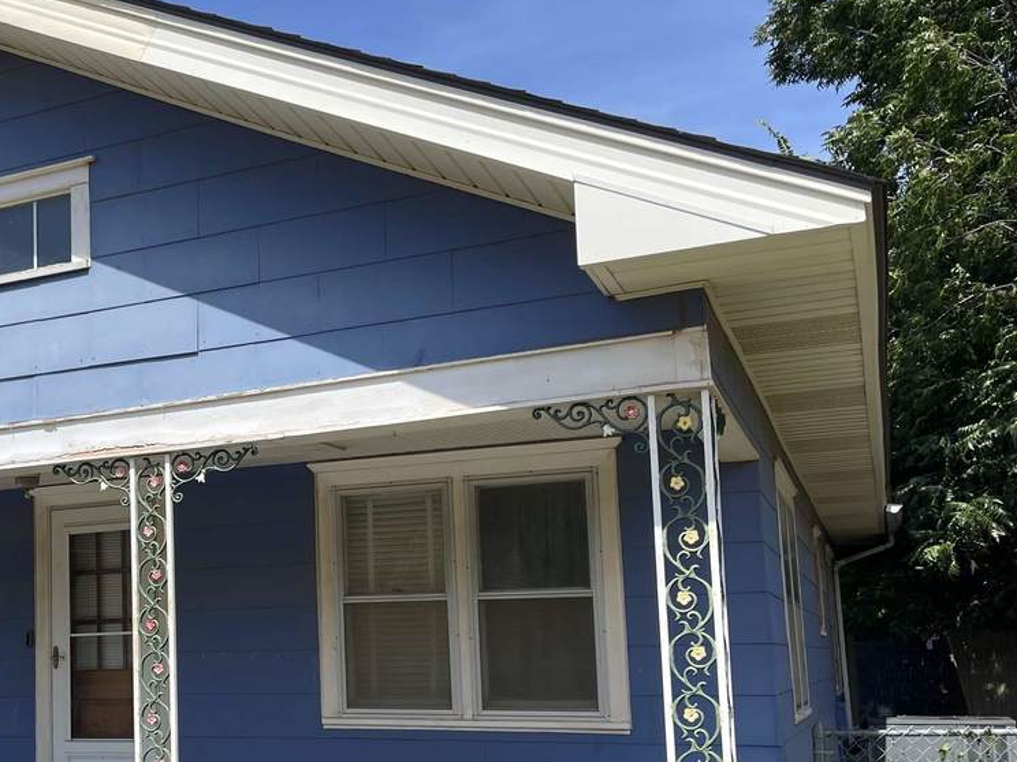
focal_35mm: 43
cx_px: 163
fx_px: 1263
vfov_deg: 33.3
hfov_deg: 41.4
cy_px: 505
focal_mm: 5.1
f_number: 1.6
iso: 32
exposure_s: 1/3788
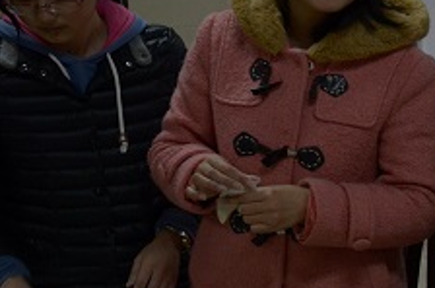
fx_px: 1362
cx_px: 629
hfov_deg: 16.7
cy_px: 234
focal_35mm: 113
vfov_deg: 12.0
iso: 800
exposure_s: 1/50
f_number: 4.5
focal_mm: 26
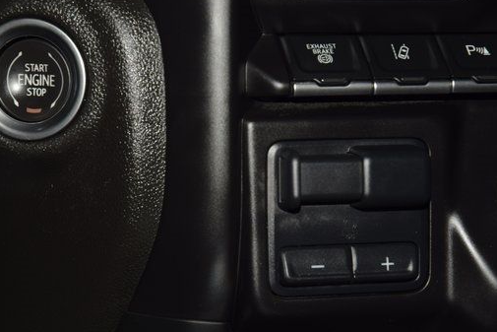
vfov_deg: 10.3
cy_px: 150
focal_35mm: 133
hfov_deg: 15.4
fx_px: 1837
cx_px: 217
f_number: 8
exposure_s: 1/125
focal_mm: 70
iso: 100
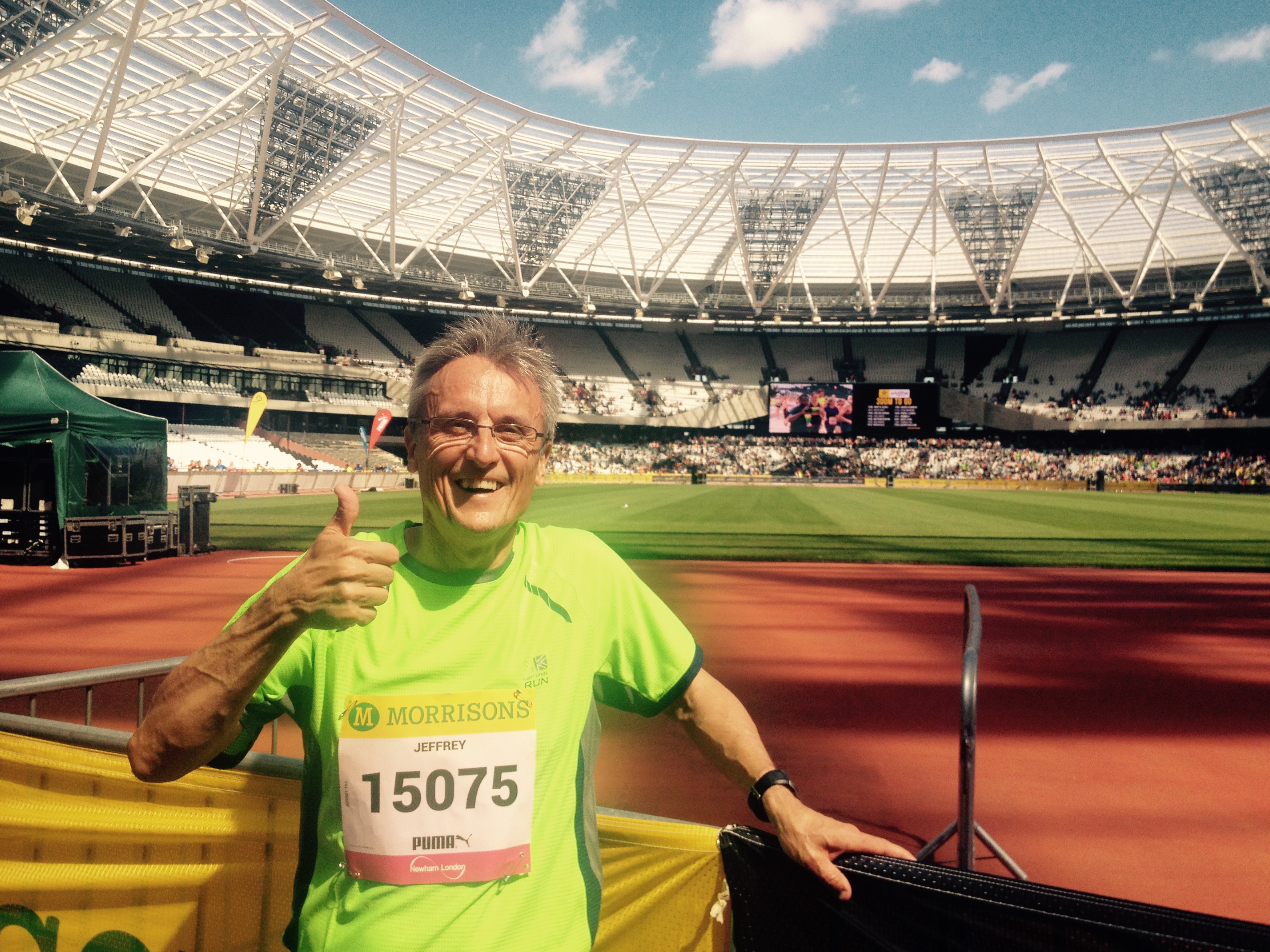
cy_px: 469
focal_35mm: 36
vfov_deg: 39.7
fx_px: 1321
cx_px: 643
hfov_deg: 51.4
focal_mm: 4.28
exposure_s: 1/1577
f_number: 2.4
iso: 50
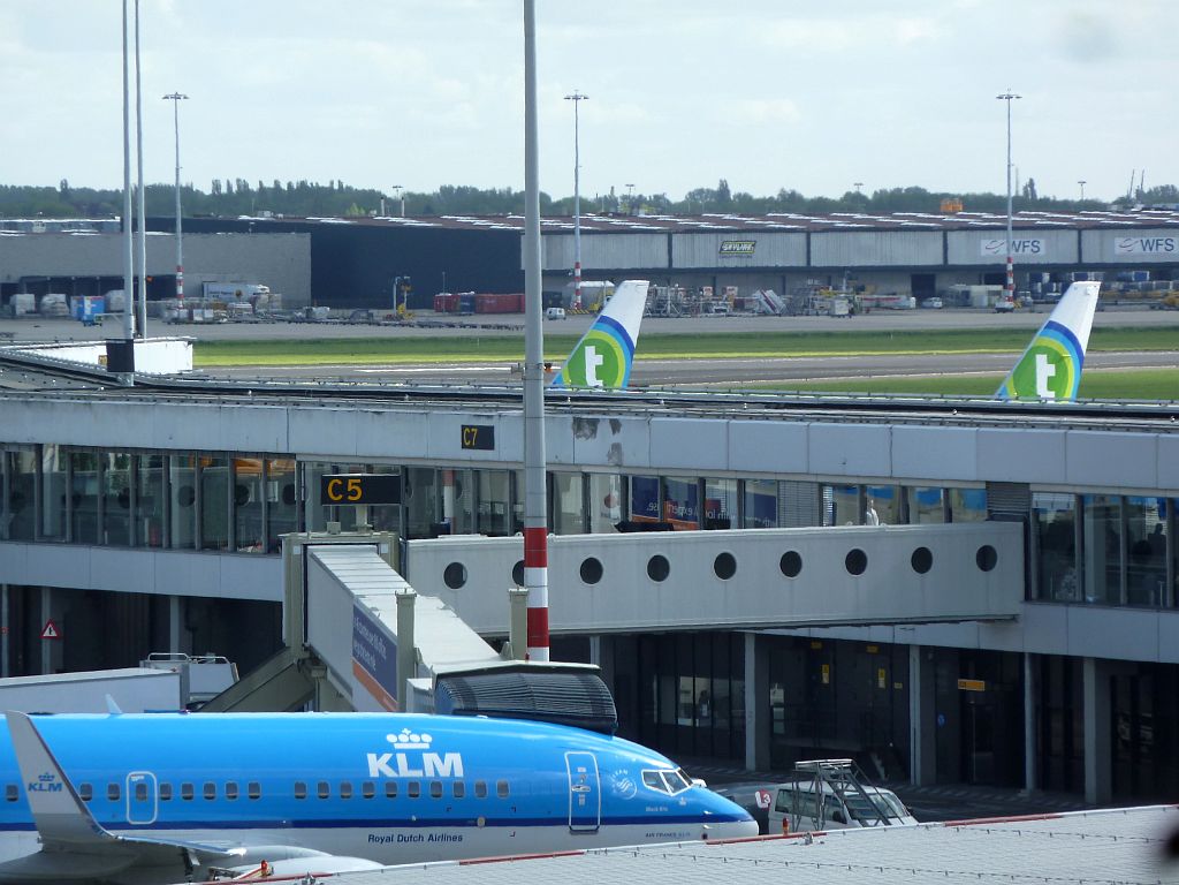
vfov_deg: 5.3
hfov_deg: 7.1
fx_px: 9469
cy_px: 442
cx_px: 590
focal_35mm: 278
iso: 80
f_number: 4.8
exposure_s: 1/250
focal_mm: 45.7
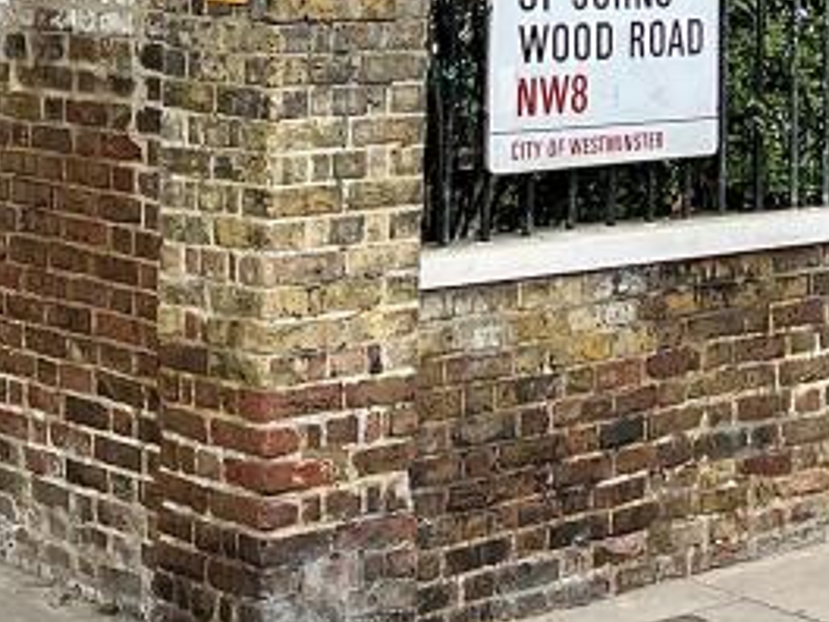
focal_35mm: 101
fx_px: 2419
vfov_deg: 13.0
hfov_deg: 19.3
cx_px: 619
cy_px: -547
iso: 50
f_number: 1.6
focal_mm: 5.1
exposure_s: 1/1294
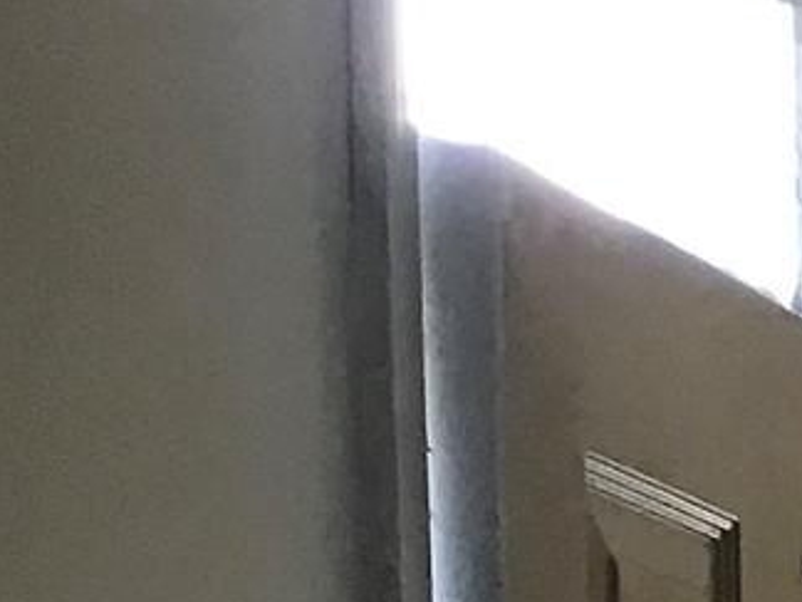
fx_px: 4541
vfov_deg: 6.9
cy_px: 1764
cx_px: 2366
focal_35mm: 196
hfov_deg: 8.5
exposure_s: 1/30
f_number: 2.4
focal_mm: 3.3
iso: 50
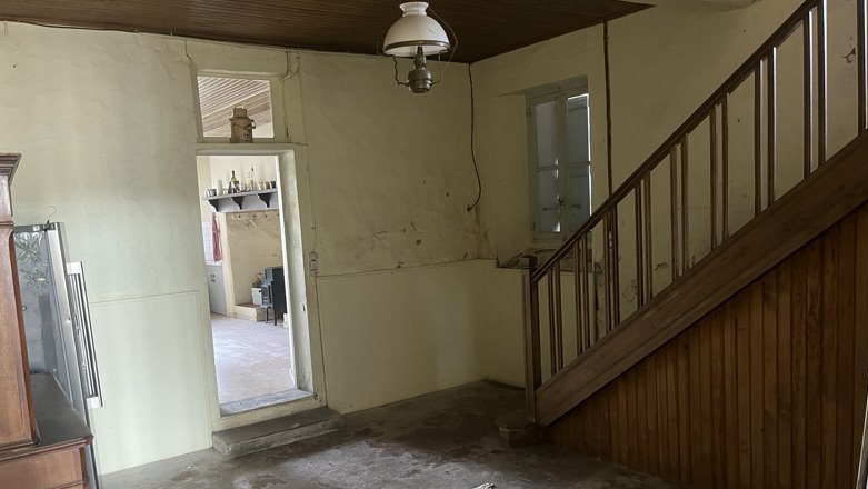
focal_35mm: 29
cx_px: 427
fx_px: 668
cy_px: 280
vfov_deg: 40.1
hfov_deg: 66.0
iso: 500
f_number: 1.6
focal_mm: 5.1
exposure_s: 1/40
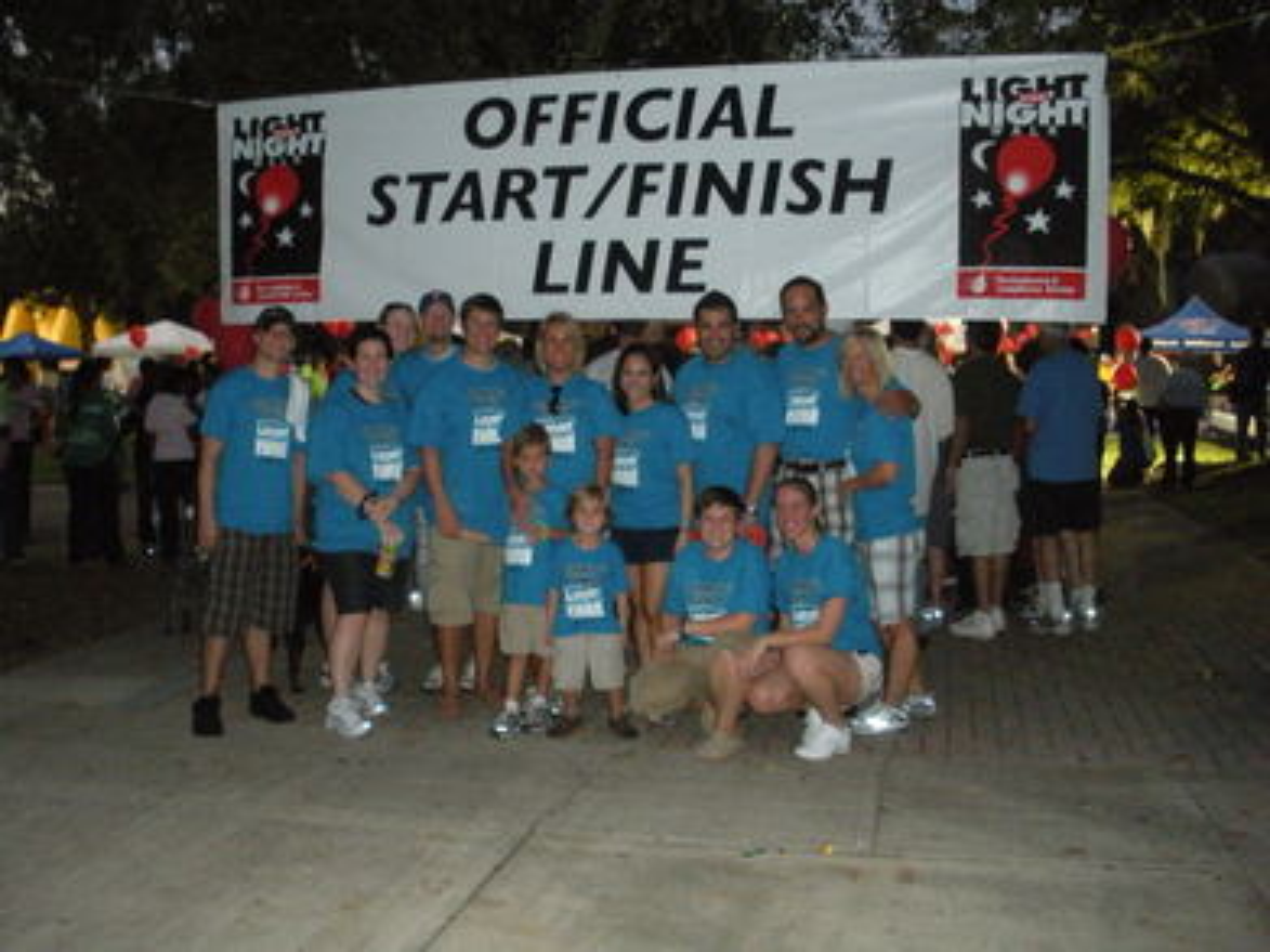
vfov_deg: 39.6
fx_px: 1320
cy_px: 476
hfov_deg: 51.4
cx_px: 635
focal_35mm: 36
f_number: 3.5
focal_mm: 6.3
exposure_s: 1/60
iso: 800
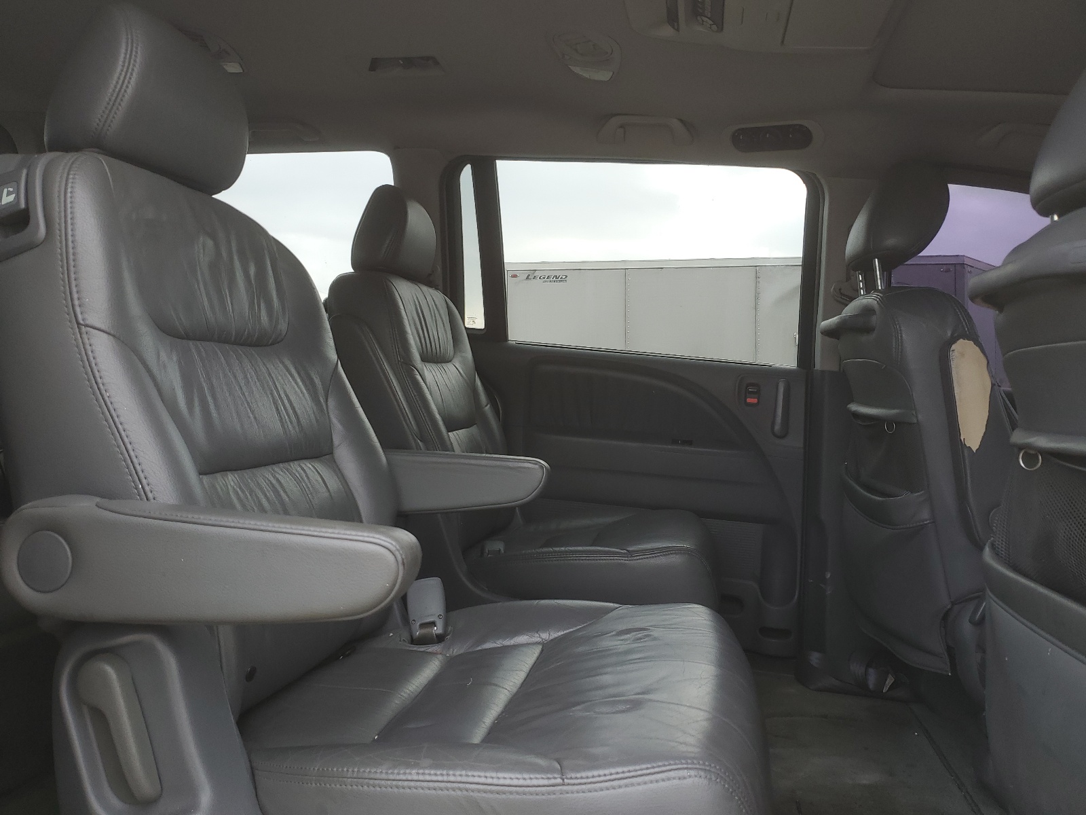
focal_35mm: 26
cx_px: 543
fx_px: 816
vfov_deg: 53.1
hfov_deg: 67.3
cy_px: 408
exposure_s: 1/192
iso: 50
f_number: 1.5
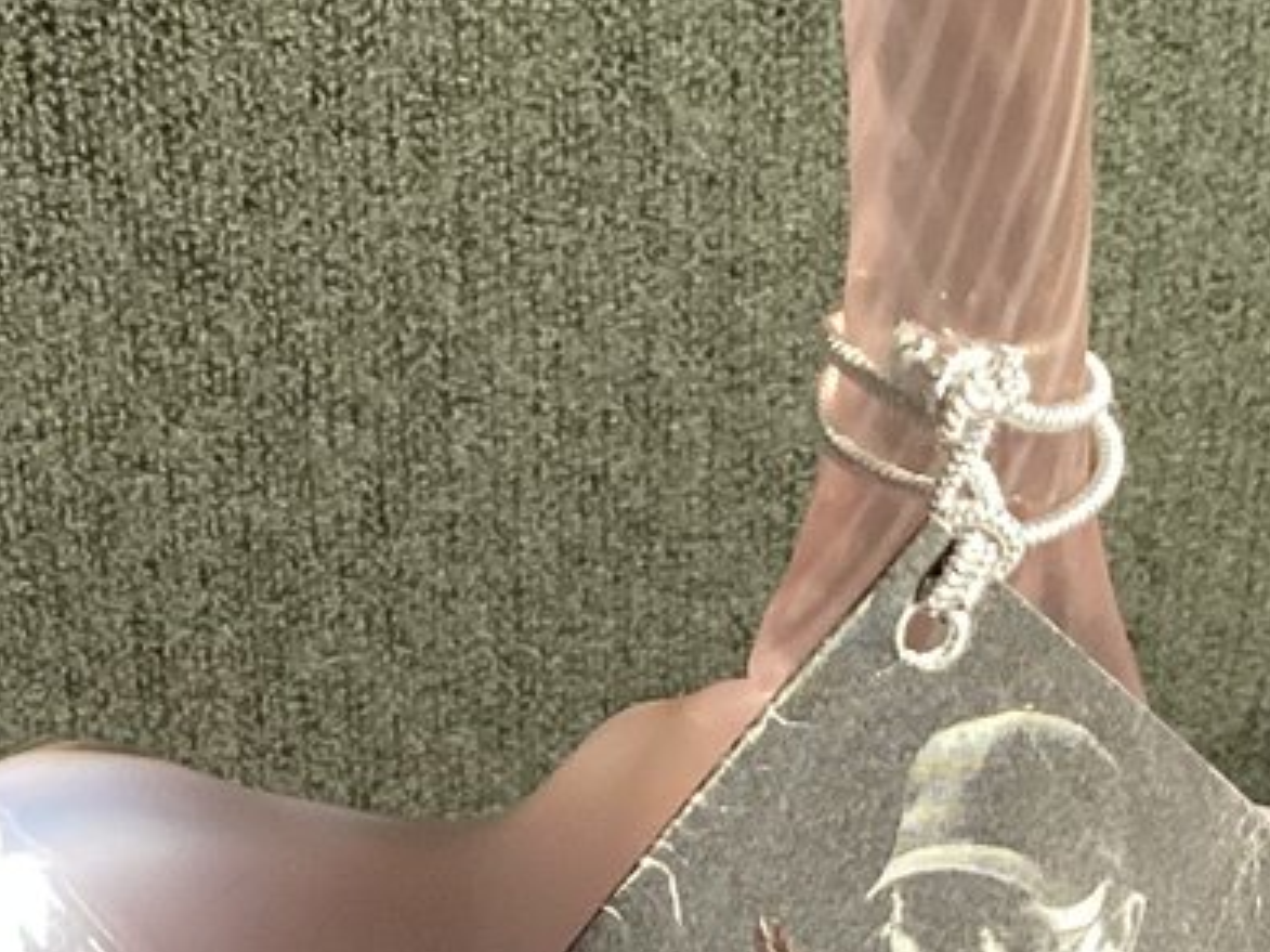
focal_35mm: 120
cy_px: 1574
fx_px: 4401
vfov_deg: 11.6
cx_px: 154
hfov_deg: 16.2
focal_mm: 3.3
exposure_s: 1/60
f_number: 2.4
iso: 250
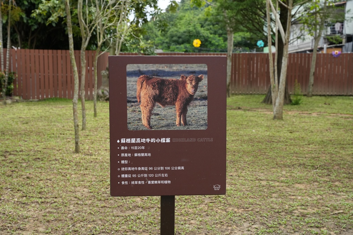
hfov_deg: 38.0
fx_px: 513
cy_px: 118
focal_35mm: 52
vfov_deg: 25.9
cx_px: 176
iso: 2000
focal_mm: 52.3
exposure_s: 1/2000
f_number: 8
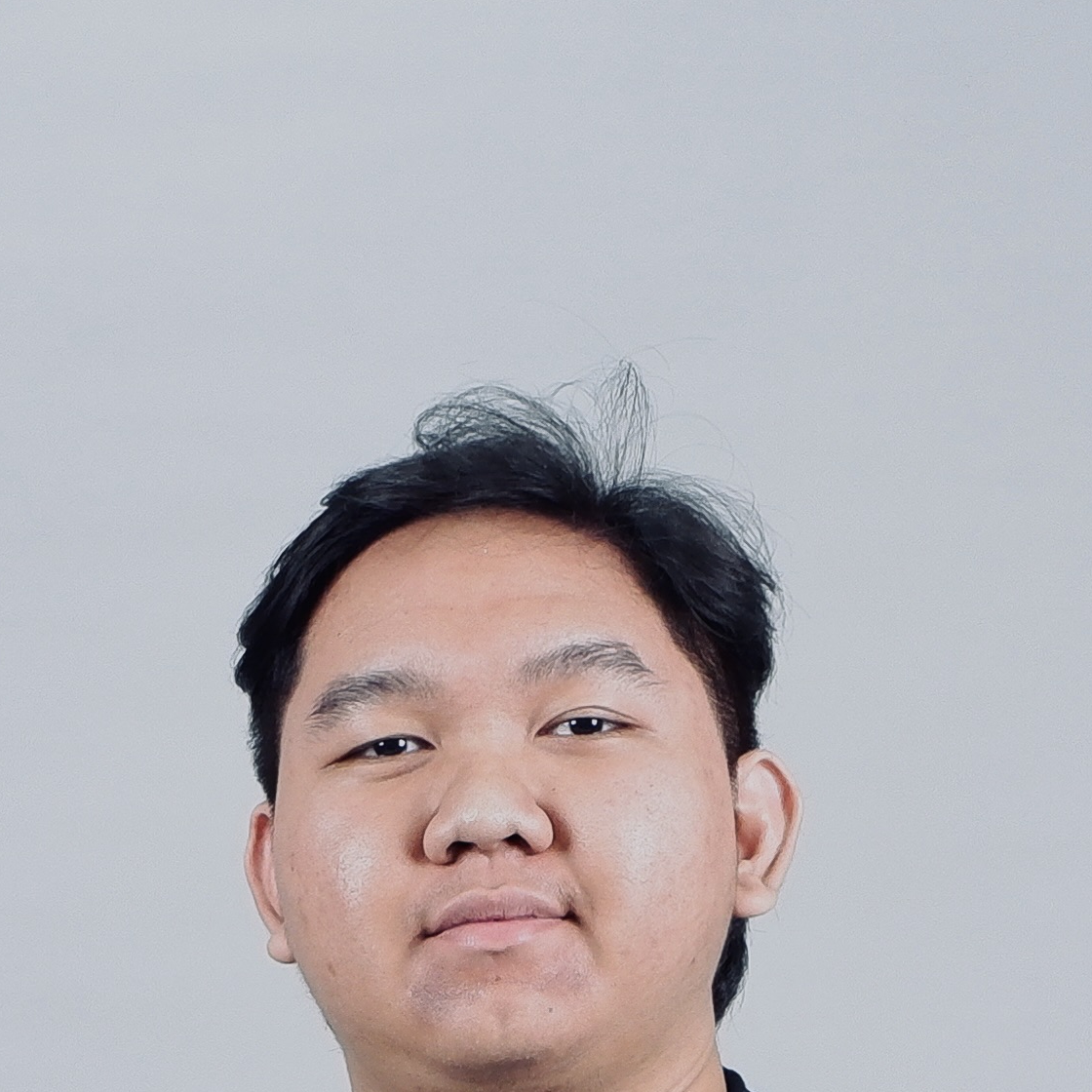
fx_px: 4711
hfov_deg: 13.2
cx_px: 481
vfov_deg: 12.7
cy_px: 1539
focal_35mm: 132
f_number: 4
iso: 1600
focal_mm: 19.2
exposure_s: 1/100
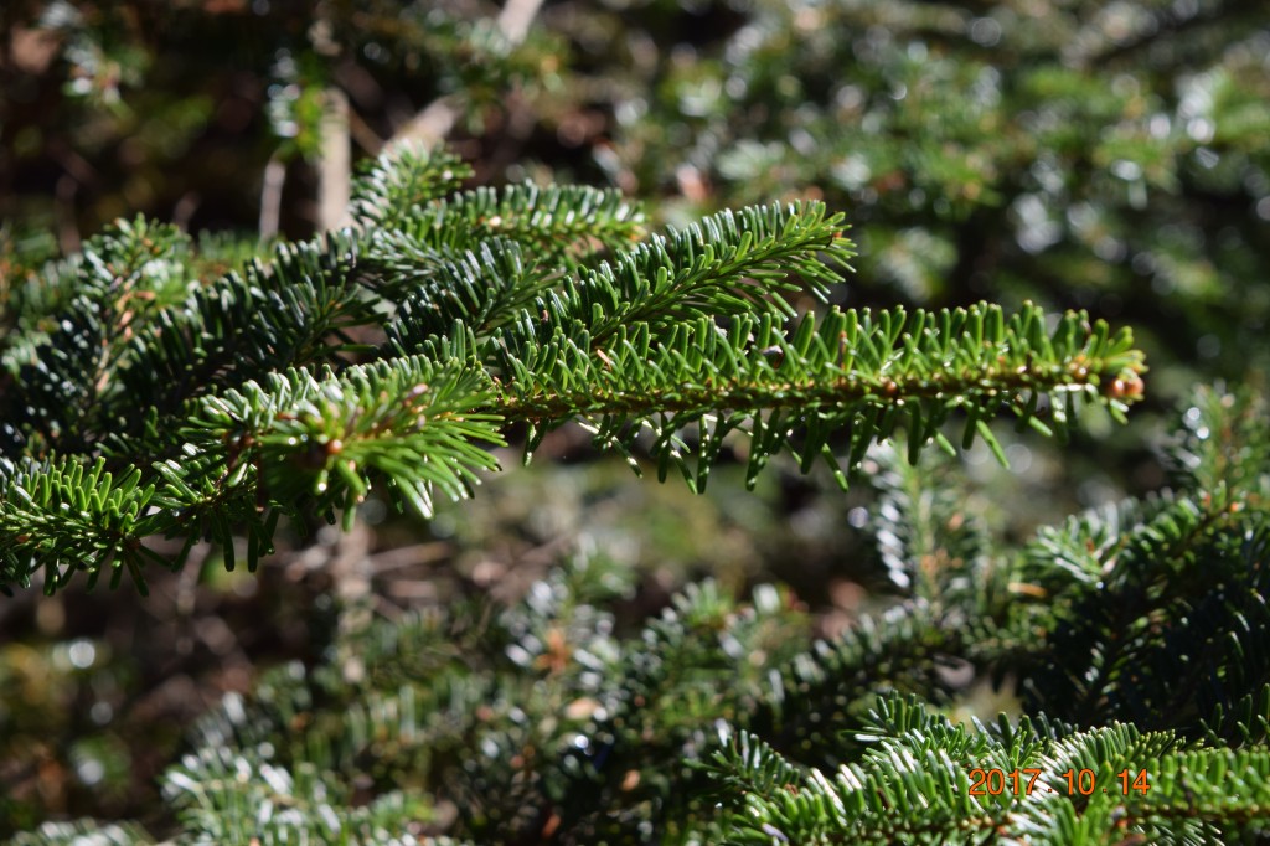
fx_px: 2909
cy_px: 423
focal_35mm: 82
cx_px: 635
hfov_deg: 24.6
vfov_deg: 16.5
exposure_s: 1/250
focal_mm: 55
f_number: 8
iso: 280
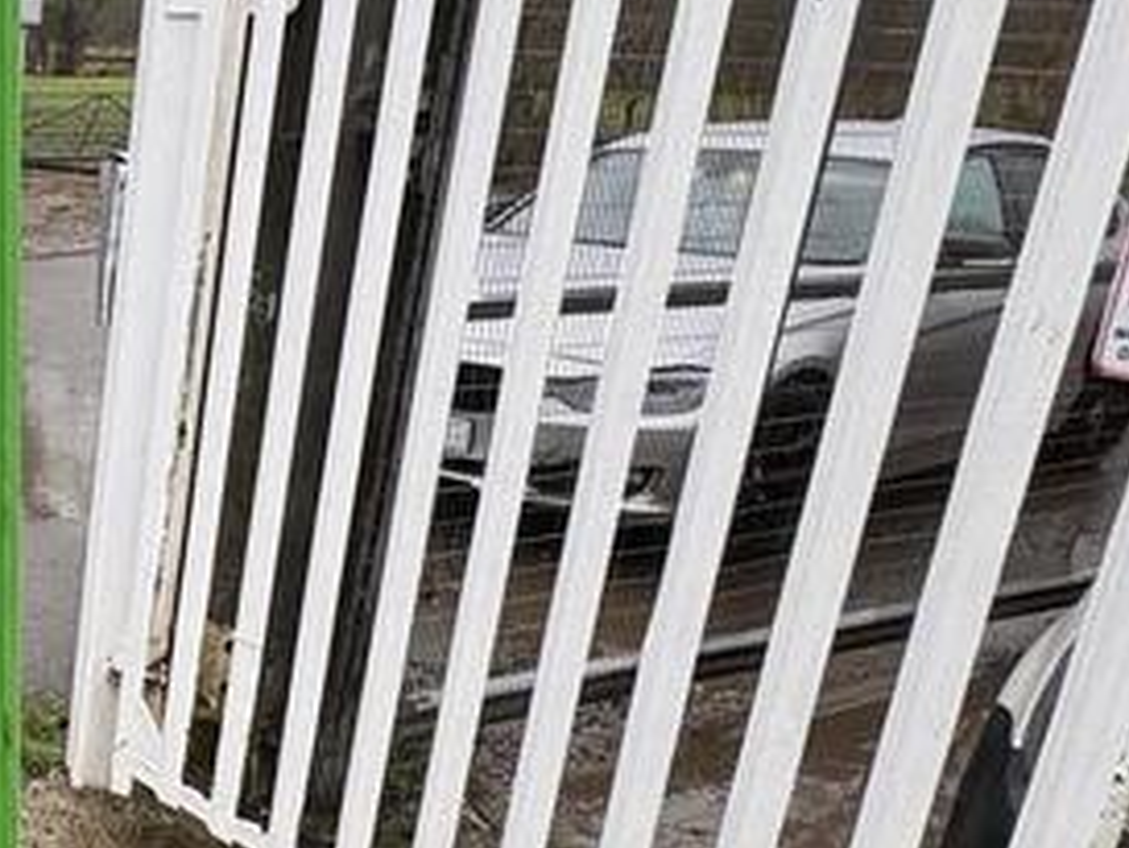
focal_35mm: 46
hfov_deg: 31.9
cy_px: 525
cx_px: -323
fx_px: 1501
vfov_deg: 31.4
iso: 80
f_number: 2.2
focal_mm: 2.22
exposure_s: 1/99
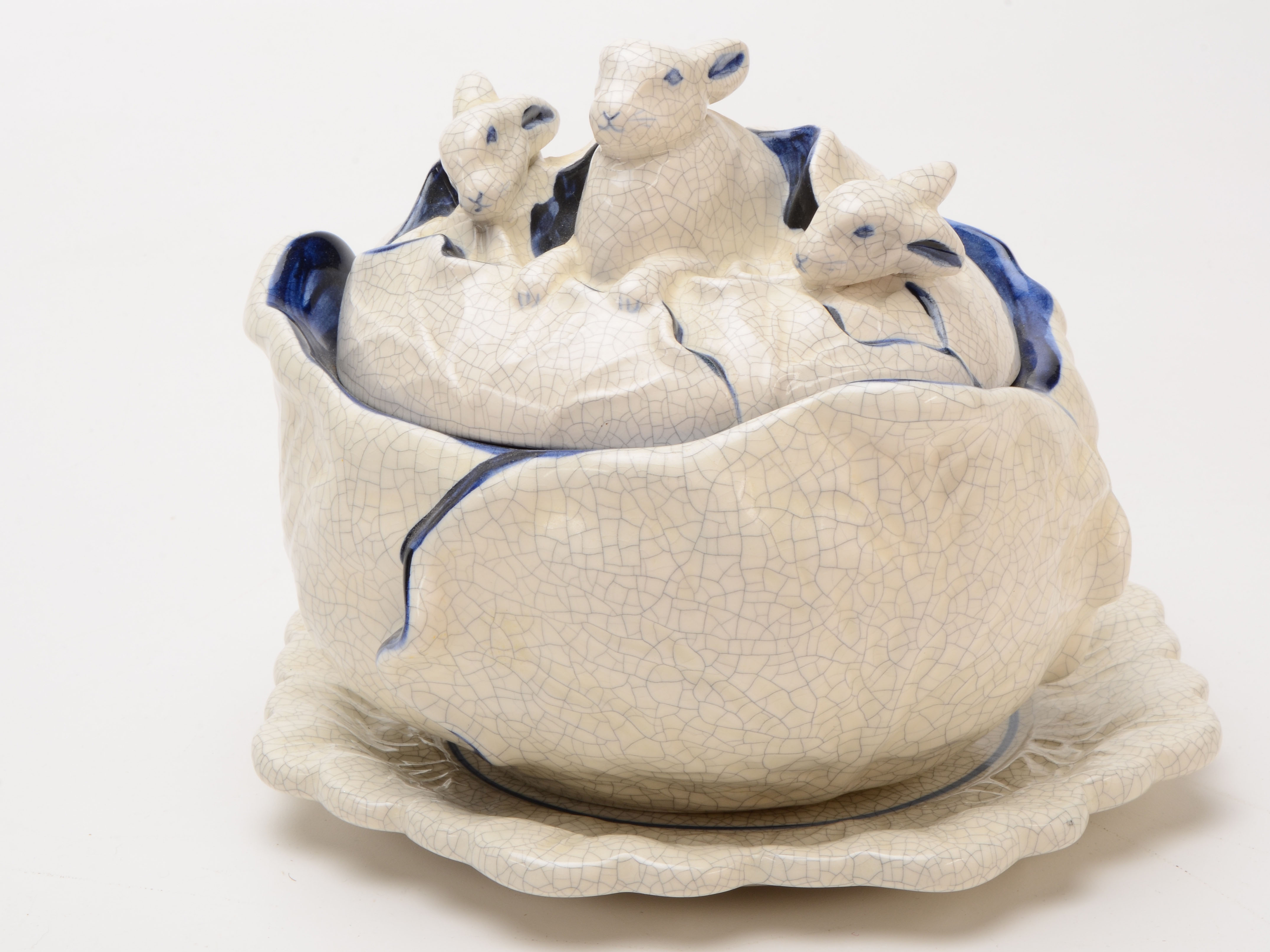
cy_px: 479
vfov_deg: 16.3
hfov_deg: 21.6
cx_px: 701
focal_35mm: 91
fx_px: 3322
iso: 100
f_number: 22
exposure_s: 1/160
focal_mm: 55
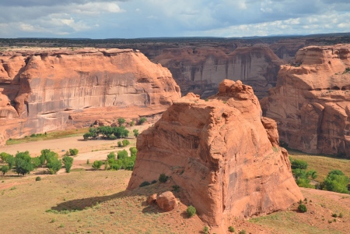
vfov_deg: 23.8
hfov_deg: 35.1
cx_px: 175
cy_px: 117
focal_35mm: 57
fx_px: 554
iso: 100
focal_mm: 38
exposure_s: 1/250
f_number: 8
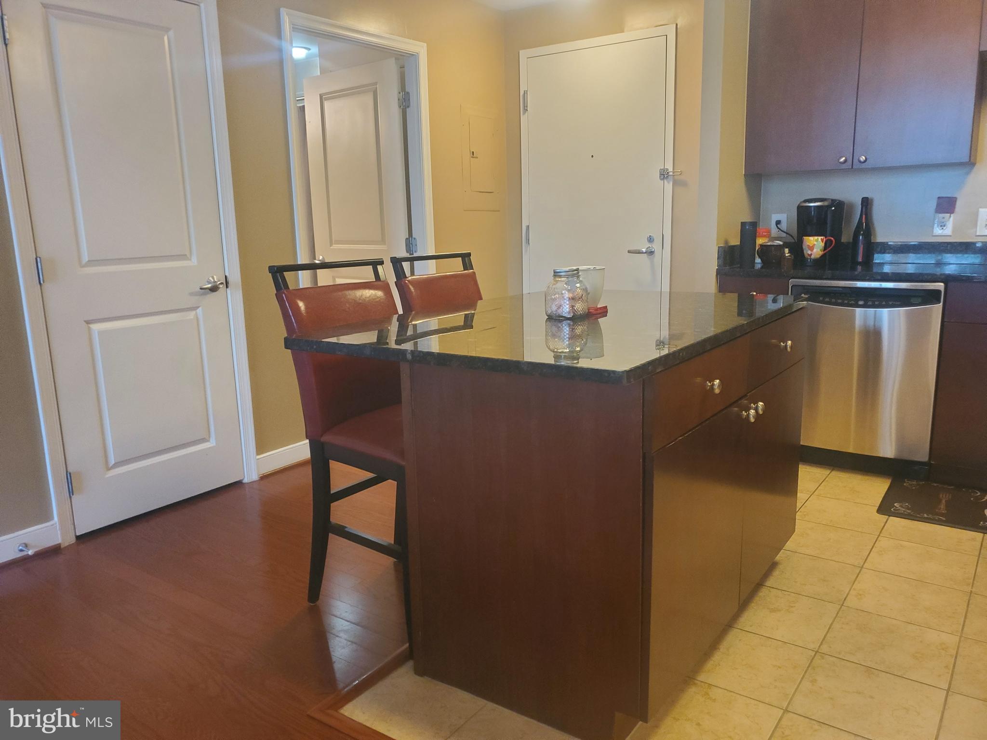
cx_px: 494
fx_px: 741
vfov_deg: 53.1
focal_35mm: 26
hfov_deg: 67.3
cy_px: 370
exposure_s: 1/40
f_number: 1.5
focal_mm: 4.3
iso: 200
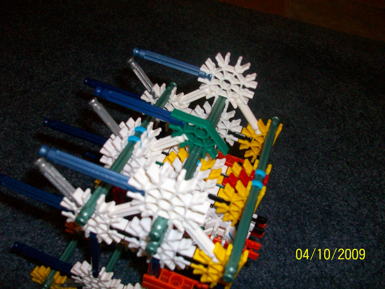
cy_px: 144
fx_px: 378
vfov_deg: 41.8
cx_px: 192
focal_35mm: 34
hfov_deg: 54.0
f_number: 2.8
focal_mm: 5.7
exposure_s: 1/60
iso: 160
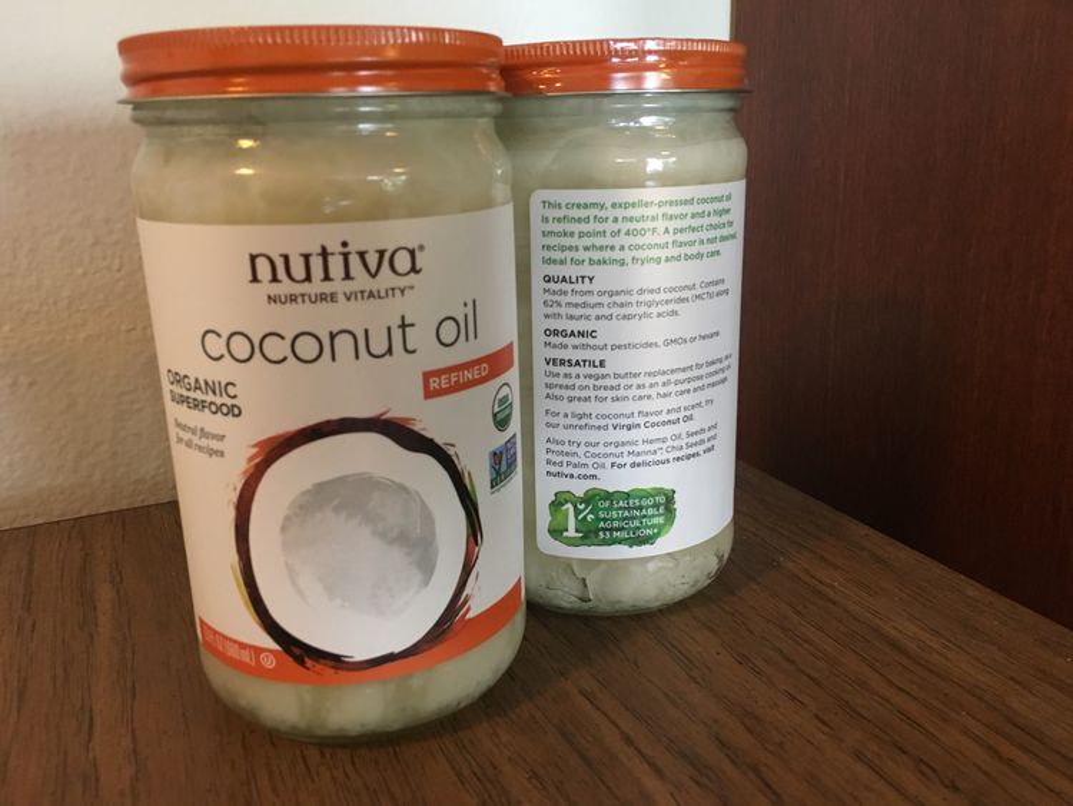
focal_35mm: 29
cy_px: 403
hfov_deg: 61.6
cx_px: 536
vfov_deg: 48.3
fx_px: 899
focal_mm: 4.15
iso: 200
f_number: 2.2
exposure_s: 1/24
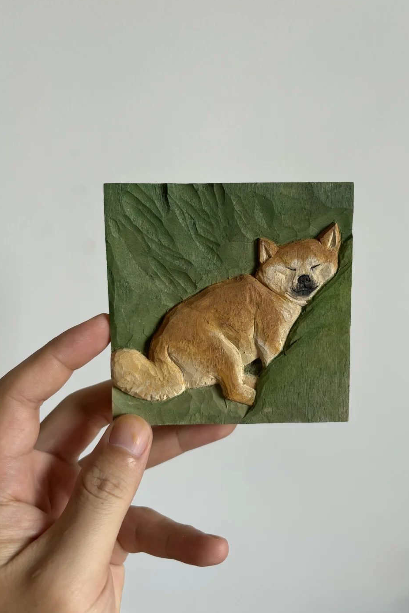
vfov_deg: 65.5
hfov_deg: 46.3
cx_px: 233
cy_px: 301
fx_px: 477
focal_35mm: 28
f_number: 1.6
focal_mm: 5.96
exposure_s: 1/121
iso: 64
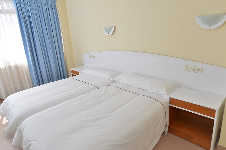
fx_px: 132
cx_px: 111
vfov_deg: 59.5
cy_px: 72
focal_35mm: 21
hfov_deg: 81.2
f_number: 3.5
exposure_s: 1/250
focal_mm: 20
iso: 250
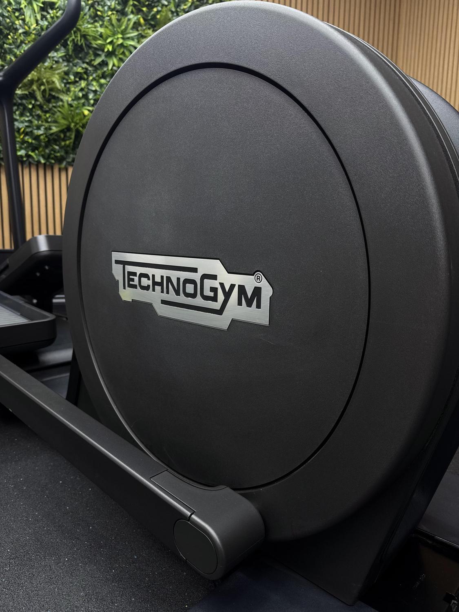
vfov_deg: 71.6
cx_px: 230
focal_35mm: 24
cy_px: 306
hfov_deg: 56.8
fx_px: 424
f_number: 1.78
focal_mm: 6.76
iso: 125
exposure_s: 1/50
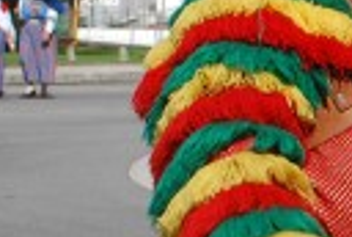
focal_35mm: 244
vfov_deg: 5.6
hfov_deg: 8.0
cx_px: 740
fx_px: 2391
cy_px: 236
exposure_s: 1/250
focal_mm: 26
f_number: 8
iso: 100
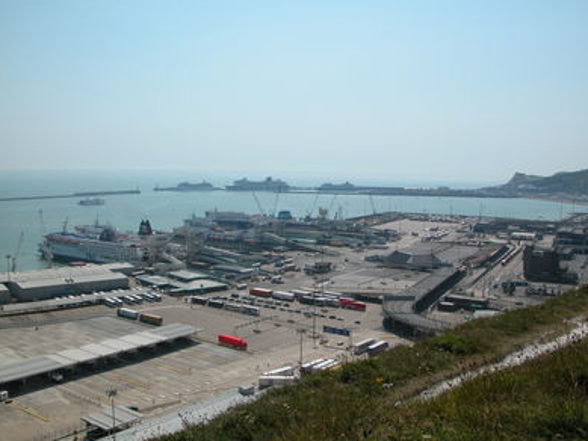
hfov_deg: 51.3
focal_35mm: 36
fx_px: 612
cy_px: 220
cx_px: 298
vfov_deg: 39.7
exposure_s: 1/476
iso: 100
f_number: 8
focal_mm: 8.9
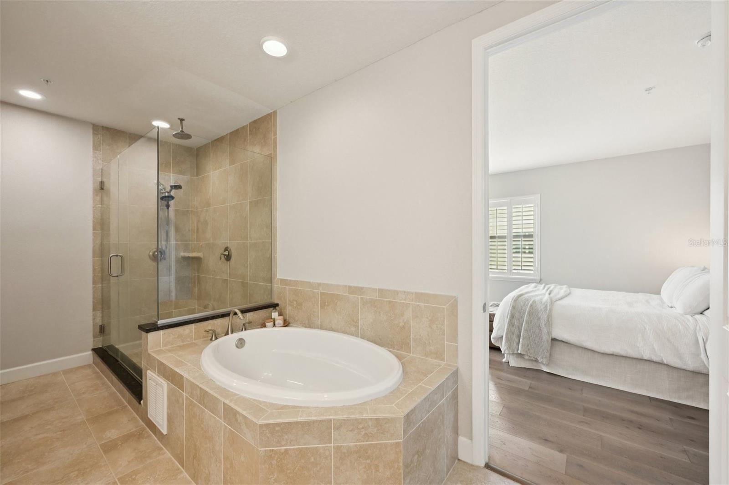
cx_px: 364
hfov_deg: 104.3
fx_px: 283
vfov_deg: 81.2
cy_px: 242
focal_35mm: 14
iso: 400
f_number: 8
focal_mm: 14
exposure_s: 1/20
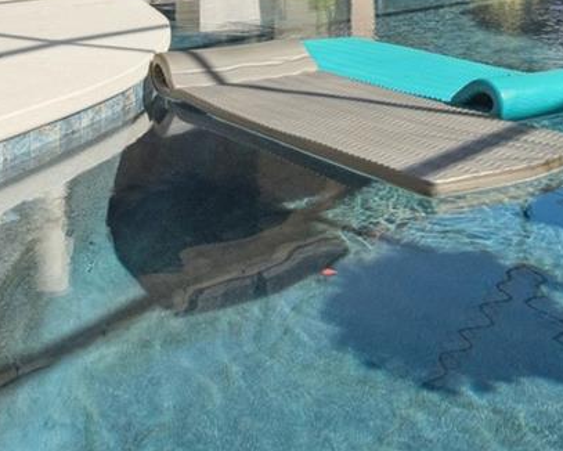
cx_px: 371
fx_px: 984
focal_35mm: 59
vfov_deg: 23.2
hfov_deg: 31.7
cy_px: -116
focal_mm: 16
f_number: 10
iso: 3200
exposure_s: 1/6400
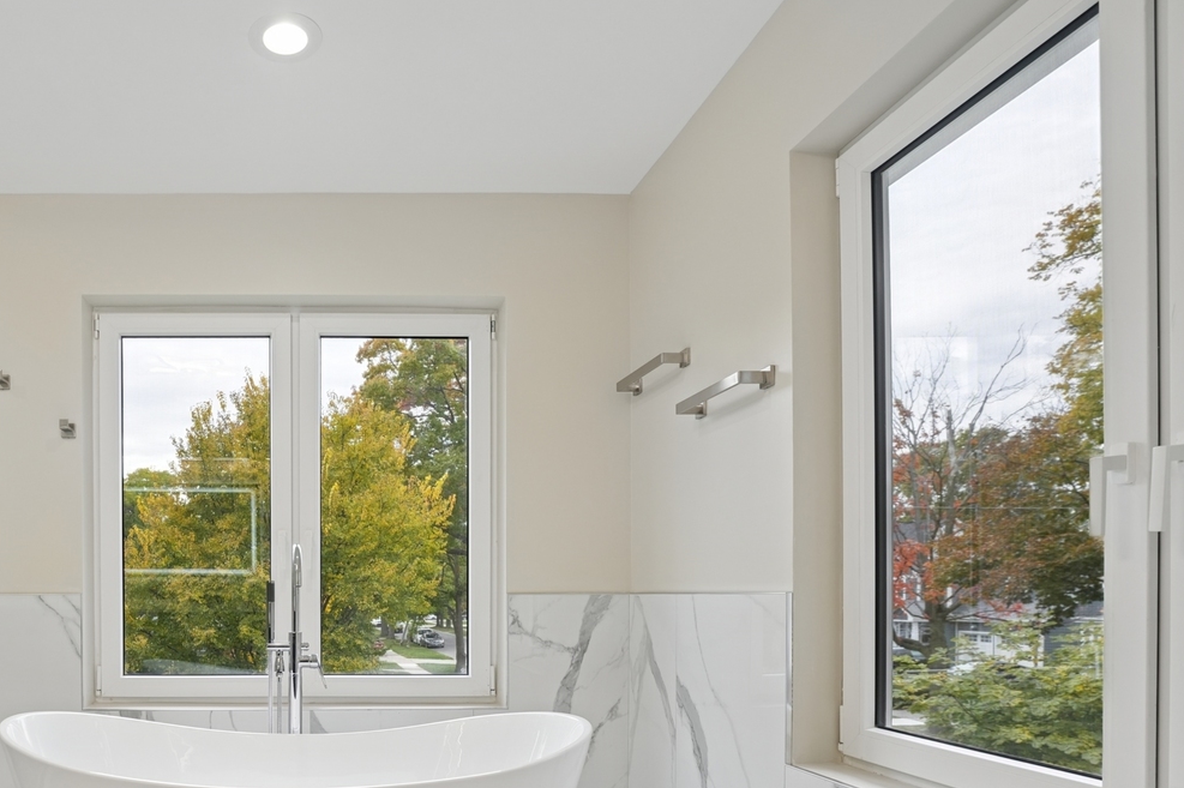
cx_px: 314
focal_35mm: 23
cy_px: 637
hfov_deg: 71.6
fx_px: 756
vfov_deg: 51.4
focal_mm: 14
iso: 400
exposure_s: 1/125
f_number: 5.6
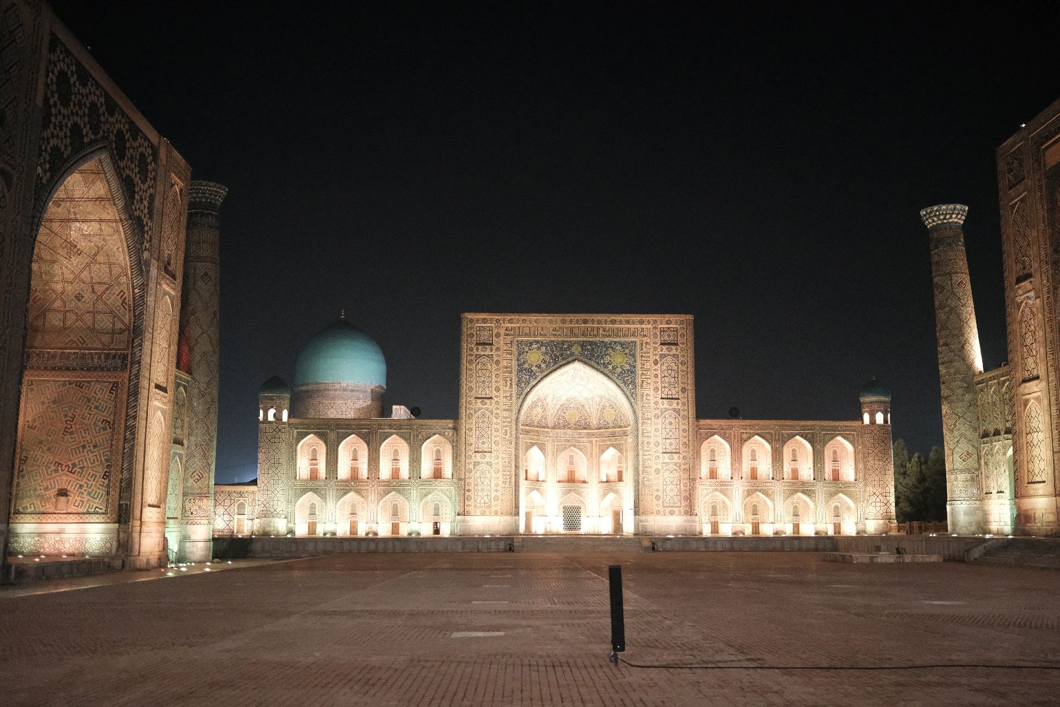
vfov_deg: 37.9
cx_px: 530
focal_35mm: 35
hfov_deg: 54.4
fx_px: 1030
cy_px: 354
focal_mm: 23
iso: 6400
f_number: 1.4
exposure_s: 1/150
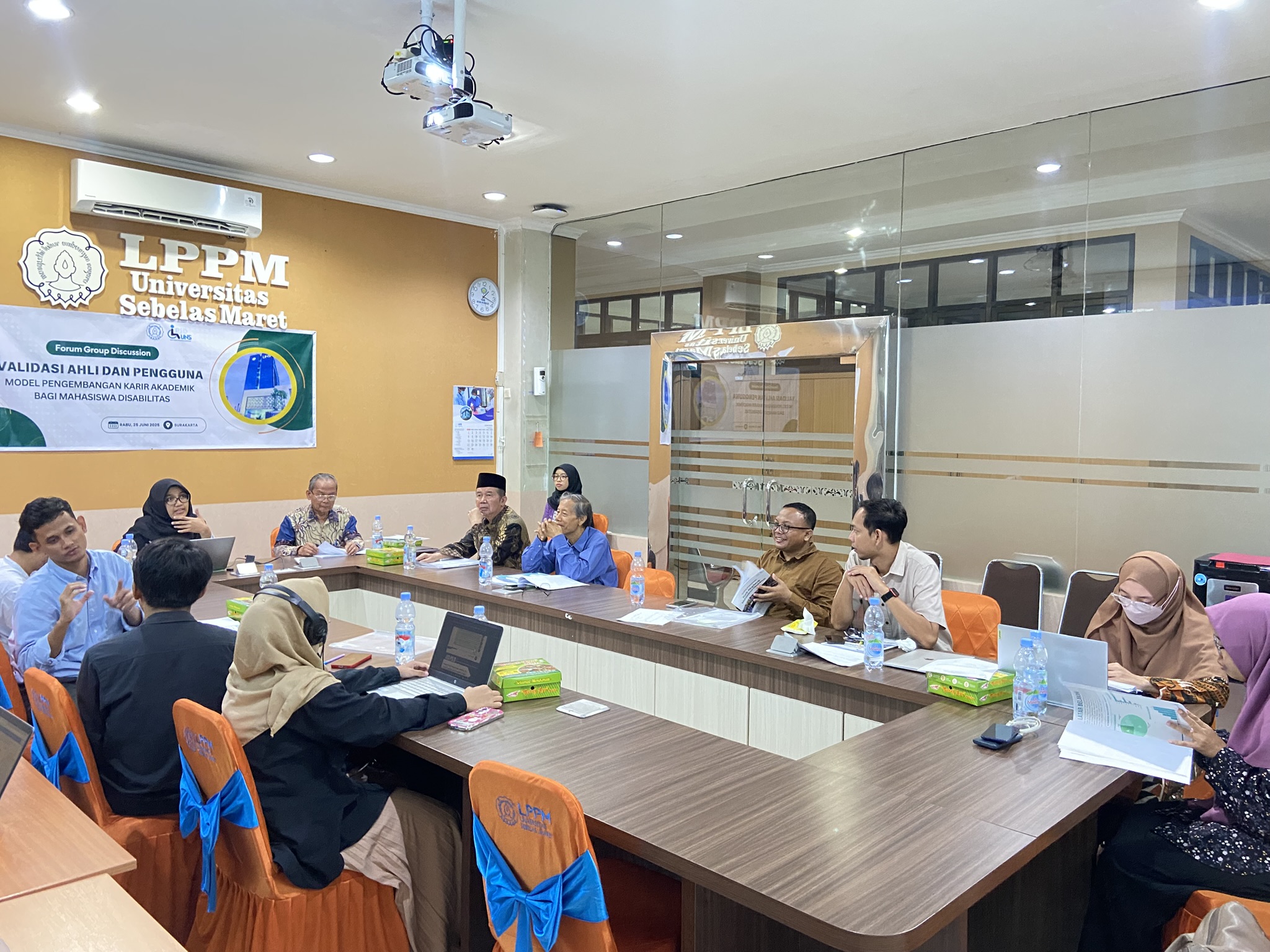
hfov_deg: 67.3
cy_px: 476
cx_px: 635
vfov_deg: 53.1
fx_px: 954
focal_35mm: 26
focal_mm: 4.25
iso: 500
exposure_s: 1/25
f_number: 1.8
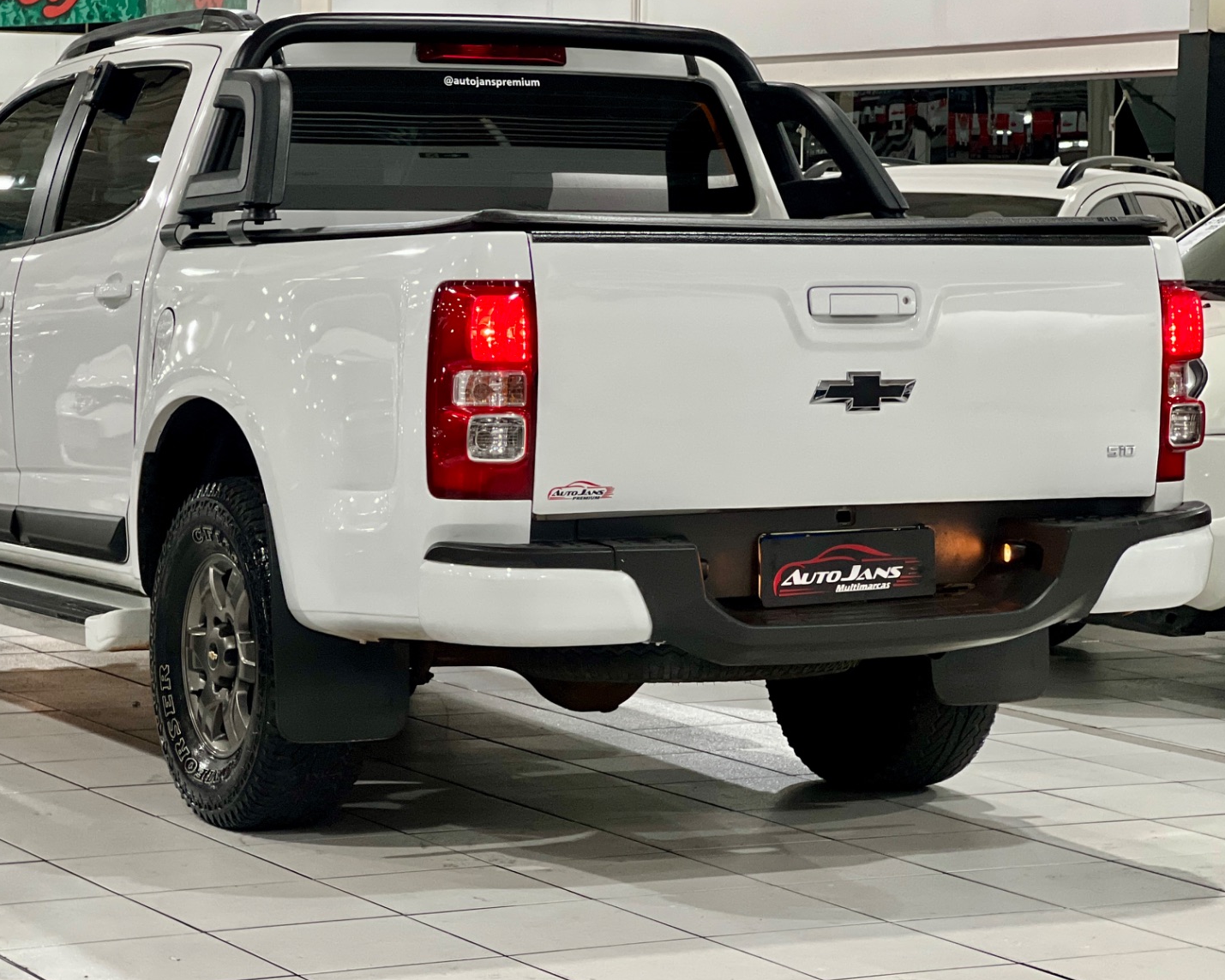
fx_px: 3662
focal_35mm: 101
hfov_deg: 19.0
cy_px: 393
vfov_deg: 15.2
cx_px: 489
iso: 320
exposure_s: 1/40
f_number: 2.8
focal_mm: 9
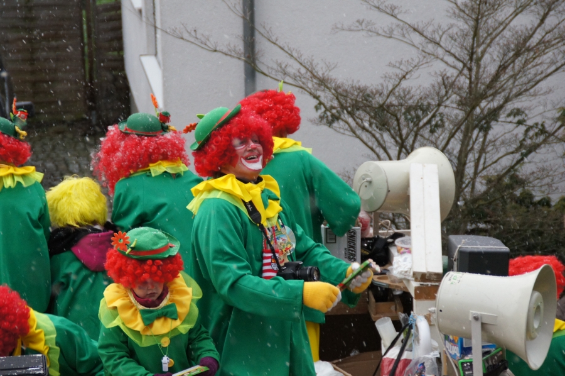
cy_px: 188
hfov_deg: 12.5
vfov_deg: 8.3
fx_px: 2587
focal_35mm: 165
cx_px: 282
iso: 1600
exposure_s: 1/160
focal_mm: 110
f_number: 5.6
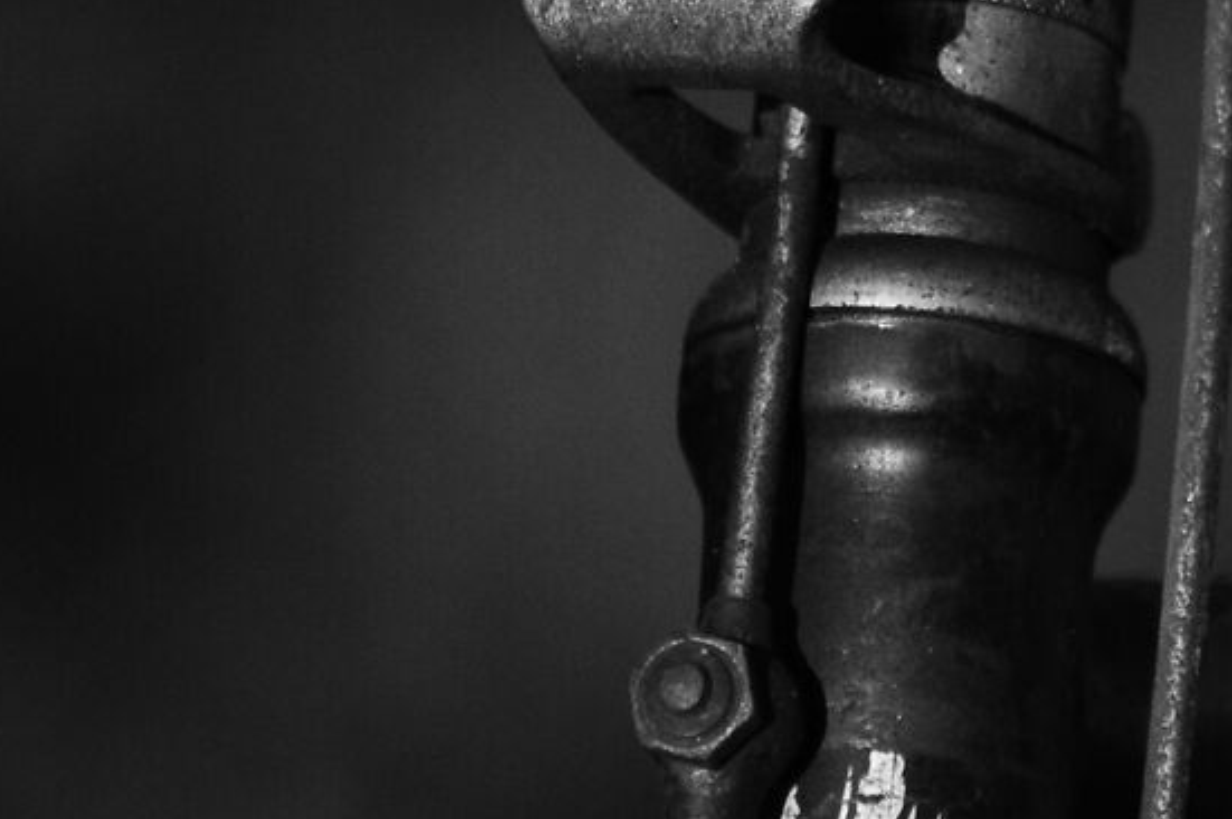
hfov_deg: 3.0
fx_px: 23455
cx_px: 2417
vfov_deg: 2.0
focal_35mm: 686
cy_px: -96
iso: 400
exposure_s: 1/5000
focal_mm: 105
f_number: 2.8
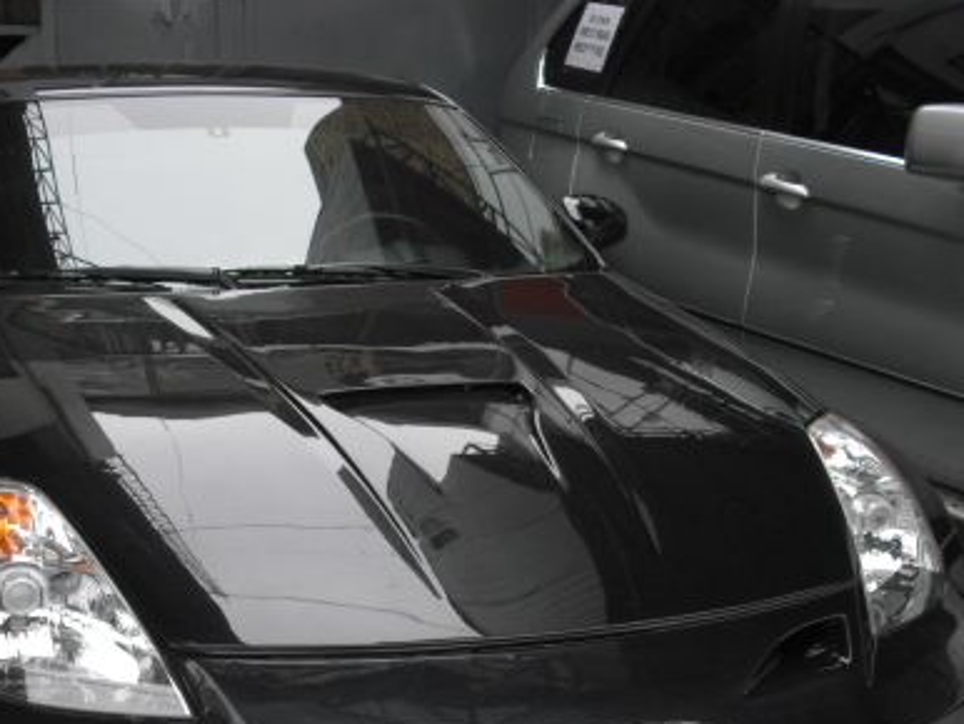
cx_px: 385
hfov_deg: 30.6
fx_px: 1756
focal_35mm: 63
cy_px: 574
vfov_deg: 23.0
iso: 64
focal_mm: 6.2
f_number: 2.8
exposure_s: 1/250
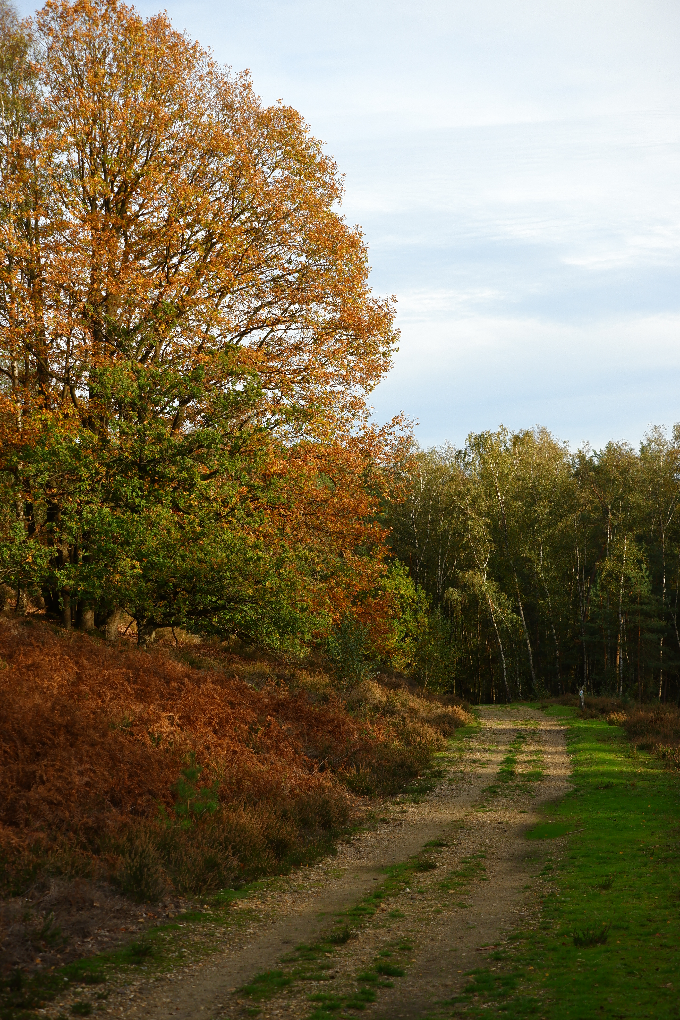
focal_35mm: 75
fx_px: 2125
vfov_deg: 27.0
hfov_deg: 18.2
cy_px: 510
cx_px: 340
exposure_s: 1/320
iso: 200
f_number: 5.6
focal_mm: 50
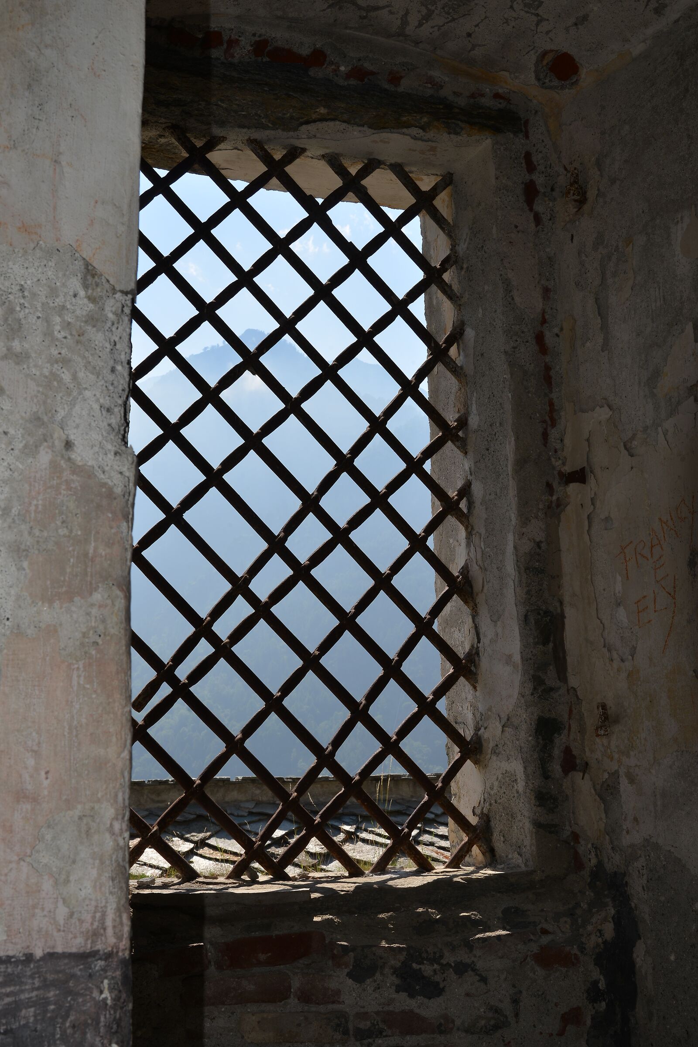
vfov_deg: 44.5
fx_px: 1280
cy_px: 524
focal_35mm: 44
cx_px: 349
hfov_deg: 30.5
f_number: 16
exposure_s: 1/125
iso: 100
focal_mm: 44
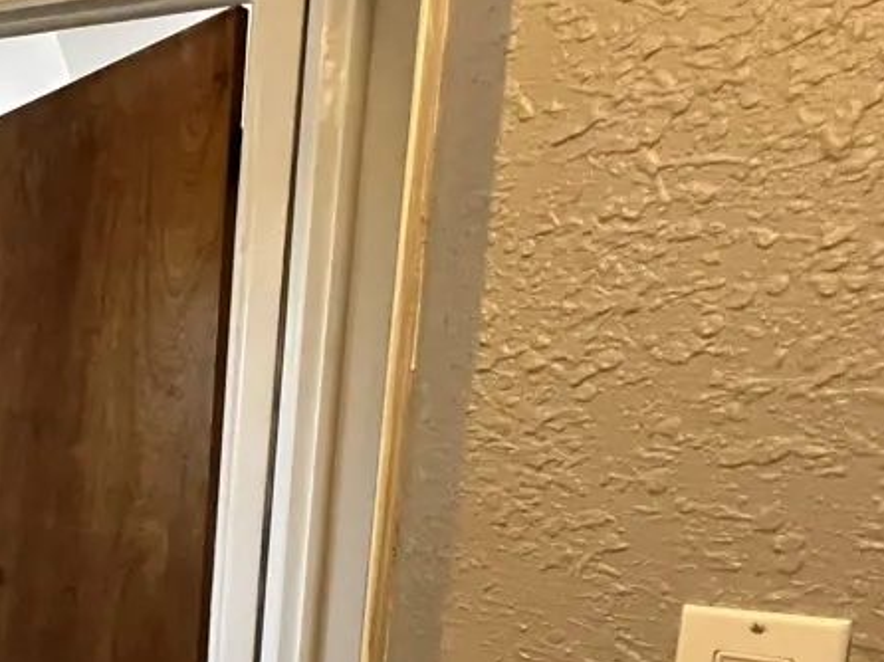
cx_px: -115
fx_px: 893
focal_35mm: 35
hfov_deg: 40.9
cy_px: 628
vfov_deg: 37.3
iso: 500
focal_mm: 1.57
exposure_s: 1/60
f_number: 1.8
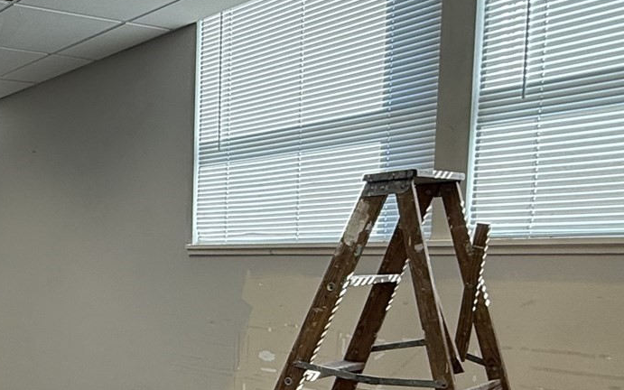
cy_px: 319
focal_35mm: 44
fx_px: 748
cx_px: -26
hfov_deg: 39.0
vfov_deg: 28.5
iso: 64
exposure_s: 1/120
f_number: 2.2
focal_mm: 2.22
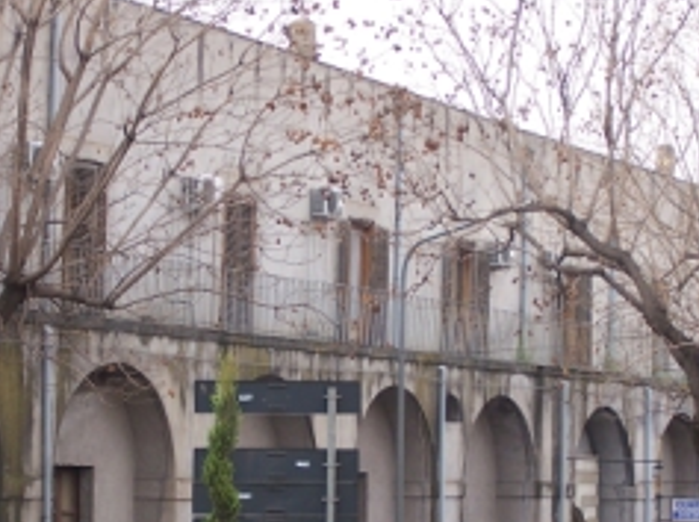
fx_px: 2863
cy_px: 395
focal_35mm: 142
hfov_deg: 13.9
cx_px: 369
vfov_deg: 10.4
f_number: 3.2
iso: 80
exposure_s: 1/180
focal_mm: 12.4
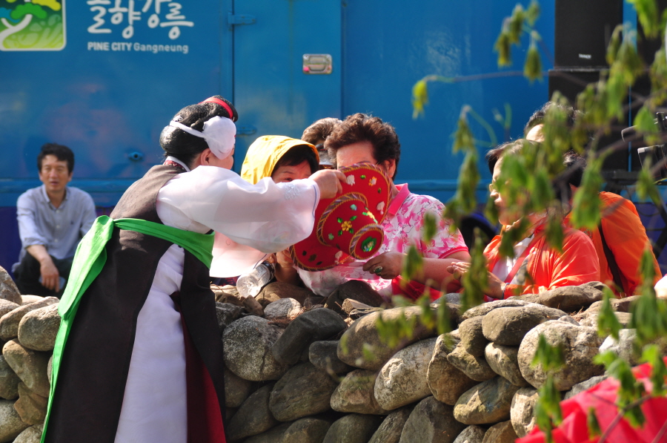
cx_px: 334
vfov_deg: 8.7
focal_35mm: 158
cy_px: 222
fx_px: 2913
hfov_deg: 13.1
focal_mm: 105
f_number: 7.1
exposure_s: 1/80
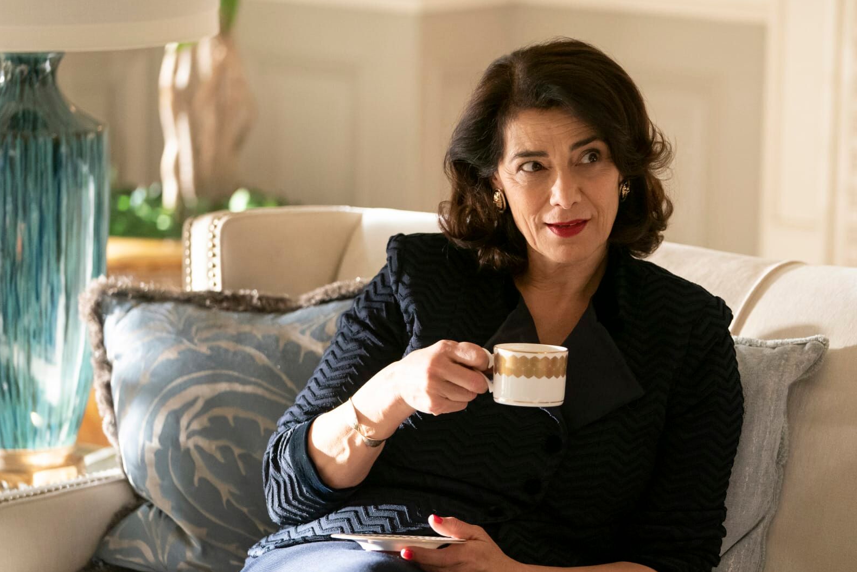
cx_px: 519
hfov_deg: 12.5
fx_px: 3905
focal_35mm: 164
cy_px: 284
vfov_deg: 8.4
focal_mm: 135
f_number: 3.2
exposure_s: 1/200
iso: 3200
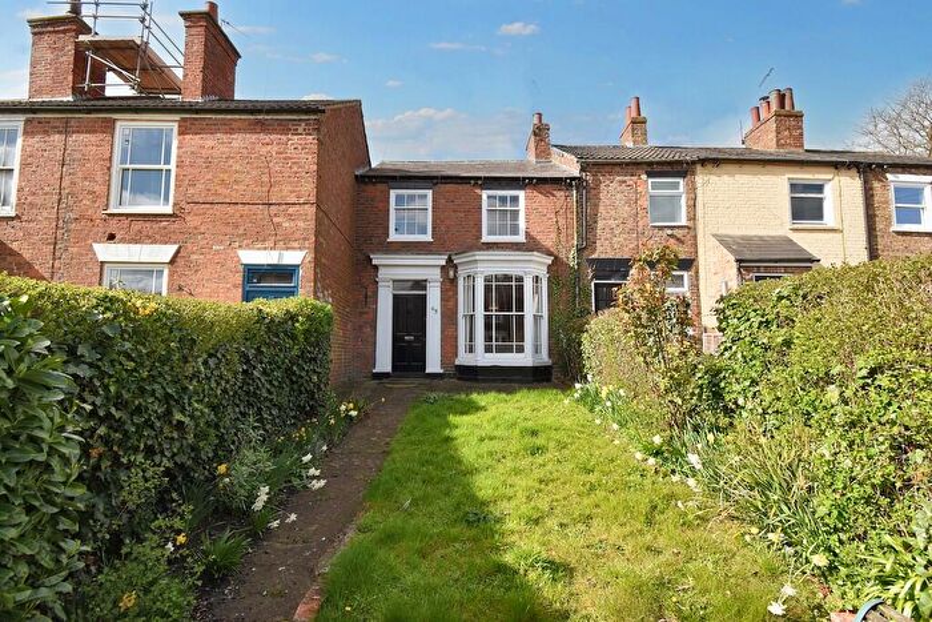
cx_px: 466
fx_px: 466
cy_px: 311
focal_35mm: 18
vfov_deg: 67.4
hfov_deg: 90.0
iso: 100
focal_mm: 12
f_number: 7.1
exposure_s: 1/200
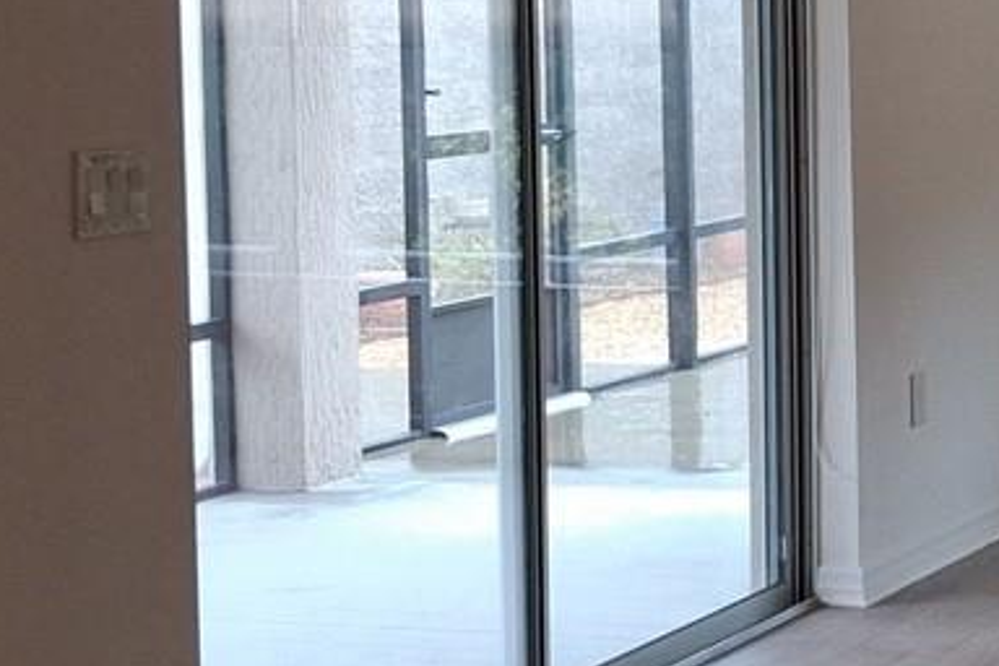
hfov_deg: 16.4
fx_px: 3246
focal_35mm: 117
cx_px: 1358
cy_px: 255
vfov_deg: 11.7
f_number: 1.8
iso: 125
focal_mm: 4
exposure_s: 1/120
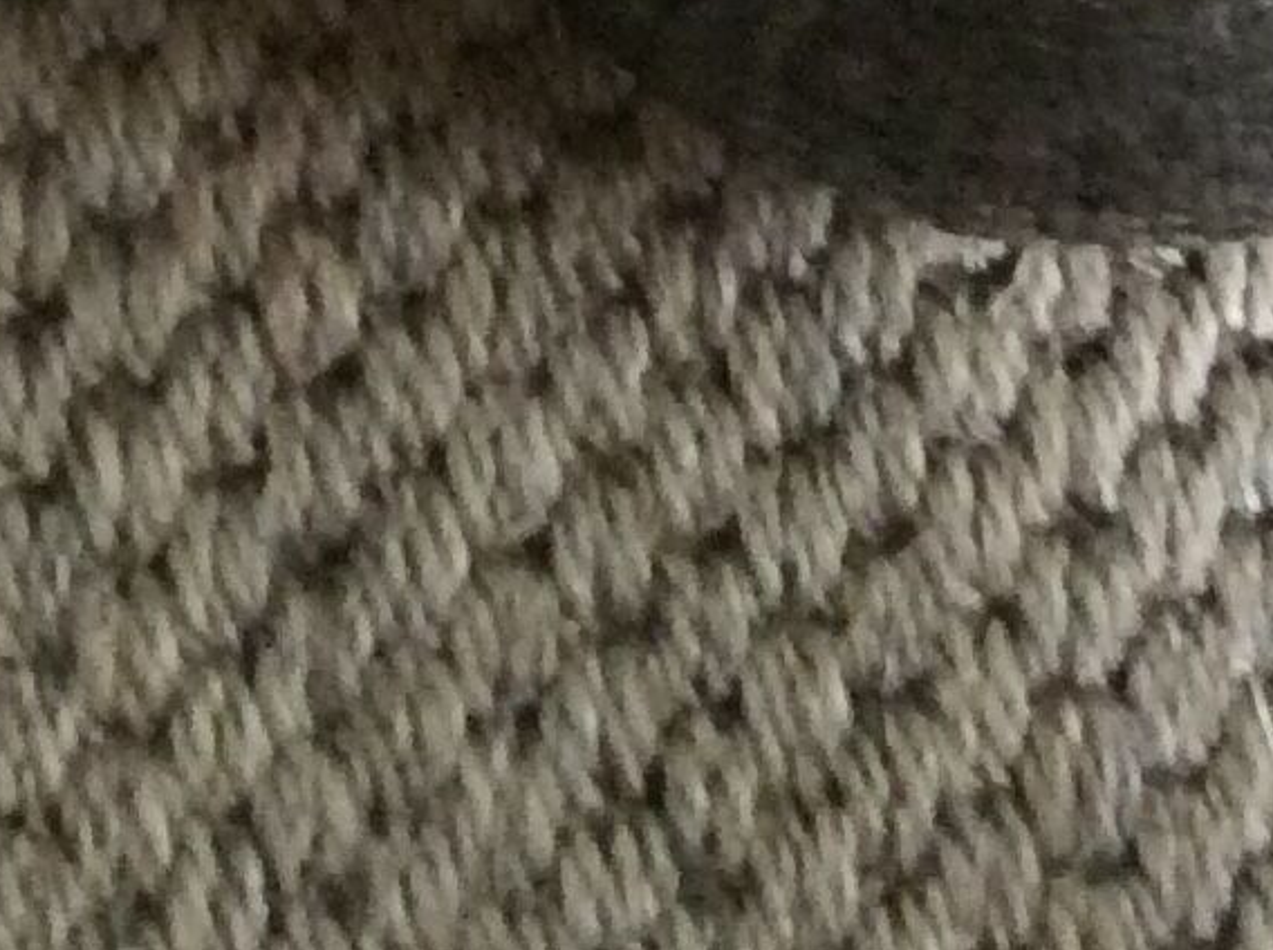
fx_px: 5360
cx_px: 1152
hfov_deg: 13.4
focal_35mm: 146
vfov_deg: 9.3
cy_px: -1136
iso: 250
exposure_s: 1/25
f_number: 2.4
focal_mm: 3.3
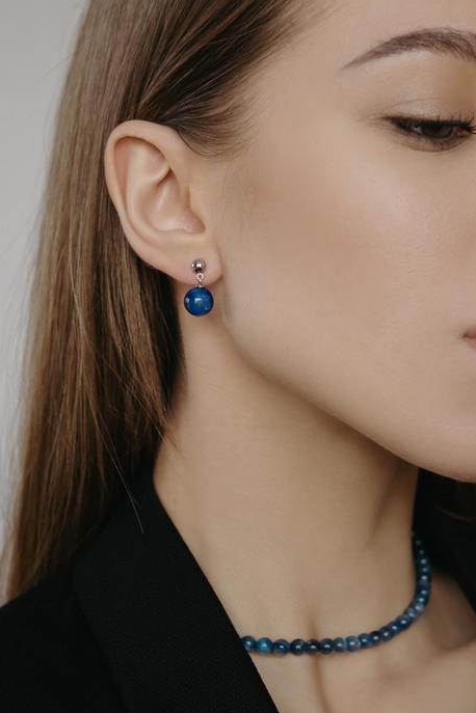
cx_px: 190
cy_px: 417
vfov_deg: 25.6
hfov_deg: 17.3
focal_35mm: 79
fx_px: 1567
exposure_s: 1/125
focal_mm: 35
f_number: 3.6
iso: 250
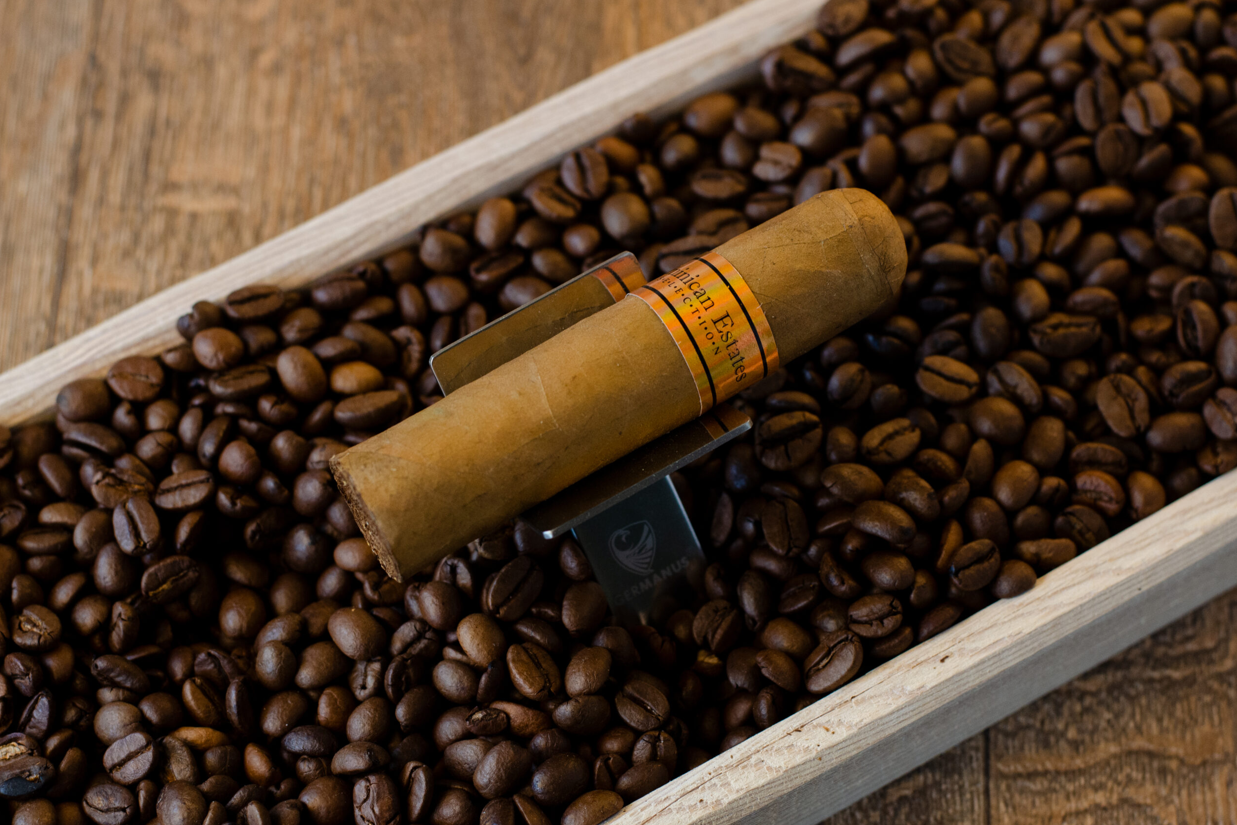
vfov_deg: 17.9
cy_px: 411
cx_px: 614
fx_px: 2611
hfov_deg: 26.6
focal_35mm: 76
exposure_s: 1/60
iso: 800
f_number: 4.5
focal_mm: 50
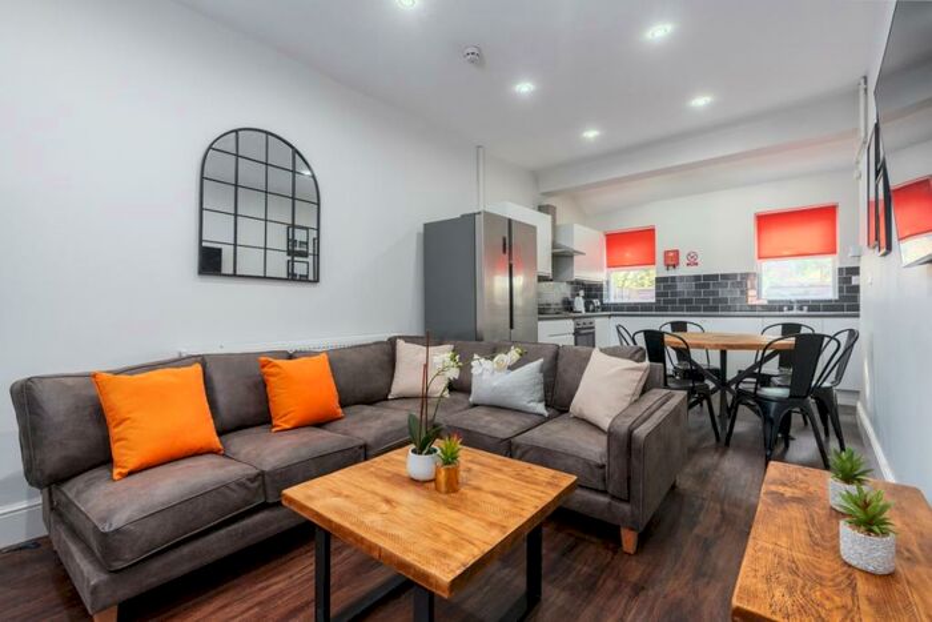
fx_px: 414
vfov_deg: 73.8
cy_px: 311
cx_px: 466
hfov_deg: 96.7
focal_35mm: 16
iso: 320
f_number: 7.1
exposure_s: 1/10
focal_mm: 16
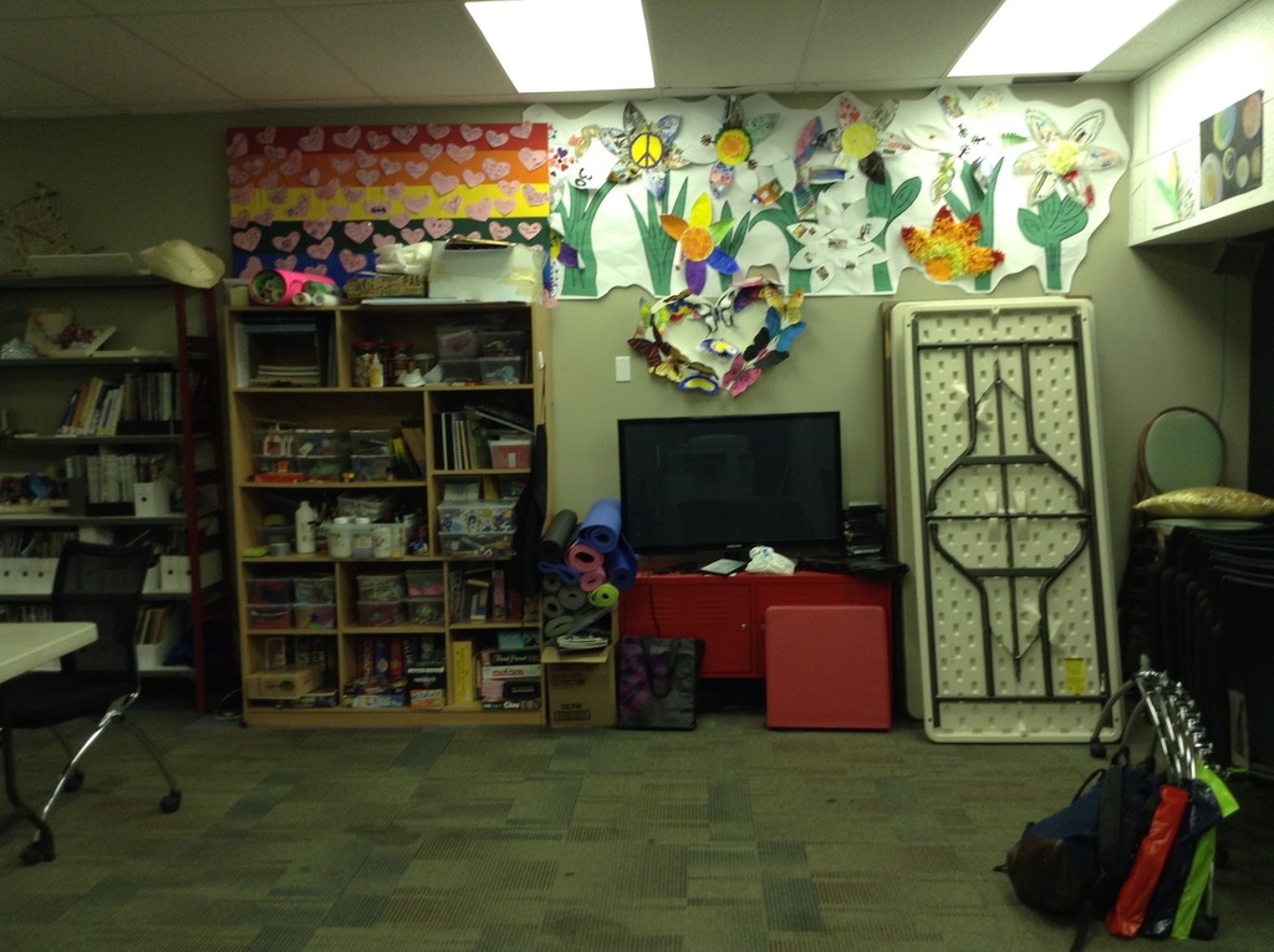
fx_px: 1213
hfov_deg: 55.4
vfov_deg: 42.8
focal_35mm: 33
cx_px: 637
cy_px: 476
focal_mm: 3.3
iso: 50
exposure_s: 1/24
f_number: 2.4
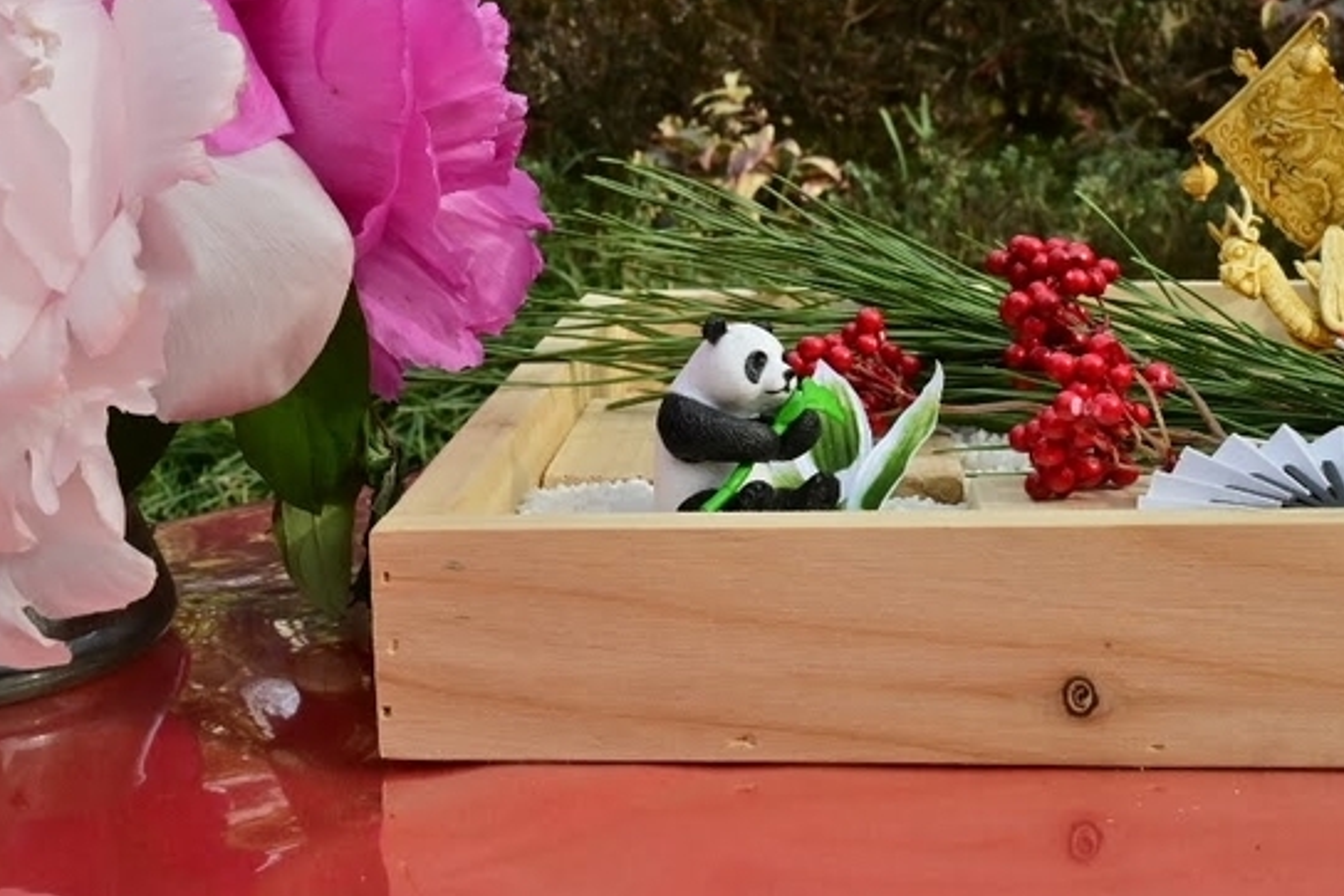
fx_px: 1979
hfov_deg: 37.4
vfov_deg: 25.1
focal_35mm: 53
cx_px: 547
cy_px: 186
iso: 400
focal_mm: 24
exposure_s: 1/125
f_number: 14
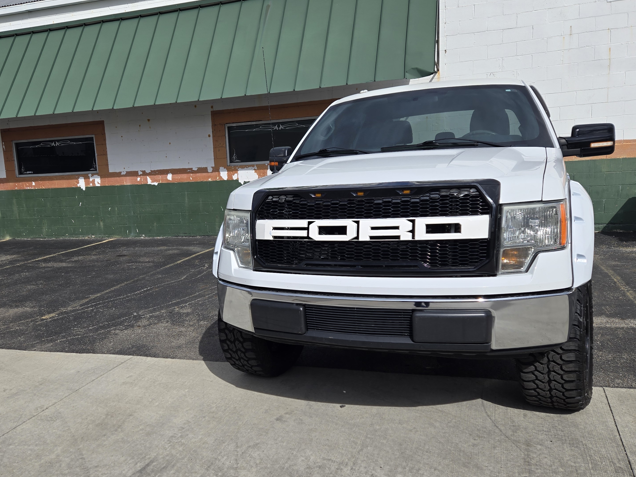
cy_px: 253
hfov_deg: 56.4
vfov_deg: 44.1
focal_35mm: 32
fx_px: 588
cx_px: 256
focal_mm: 5.4
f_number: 1.8
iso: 25
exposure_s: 1/3143
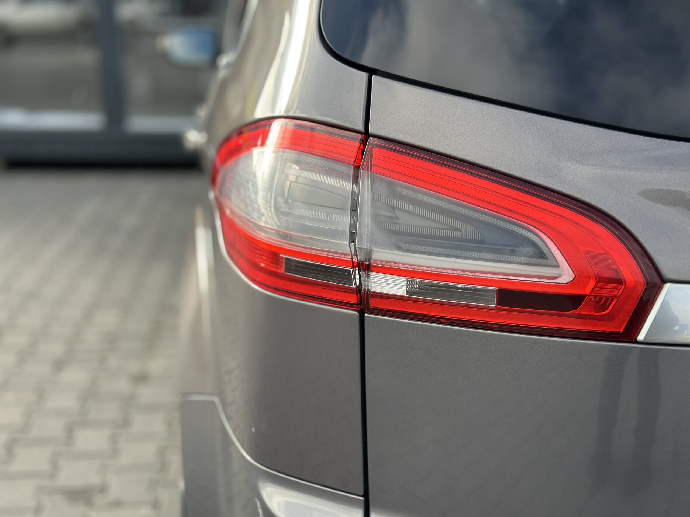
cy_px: 258
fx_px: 957
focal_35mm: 48
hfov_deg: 39.7
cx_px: 345
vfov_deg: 30.3
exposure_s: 1/1085
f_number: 1.78
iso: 80
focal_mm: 6.86
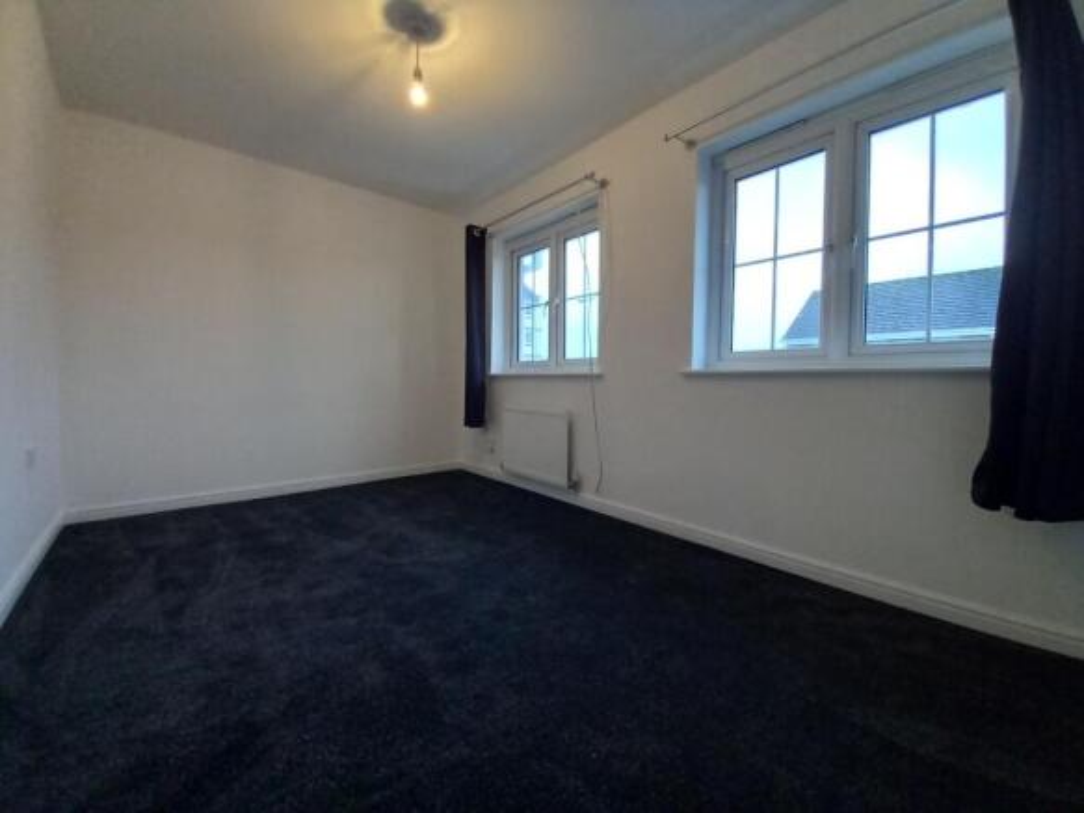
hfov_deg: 106.2
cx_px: 542
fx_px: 407
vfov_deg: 89.9
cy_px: 406
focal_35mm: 13
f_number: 2.2
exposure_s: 1/50
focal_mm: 1.13
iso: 160
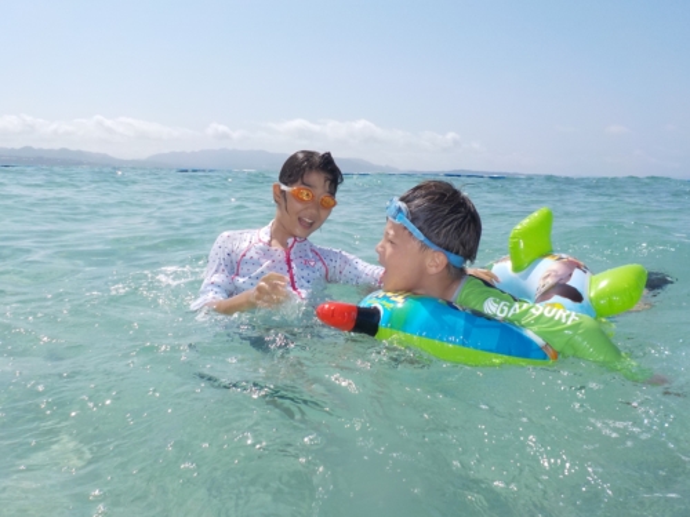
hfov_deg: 60.0
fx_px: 598
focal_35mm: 30
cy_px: 258
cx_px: 345
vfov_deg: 46.8
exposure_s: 1/1600
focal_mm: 4.1
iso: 125
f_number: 3.3
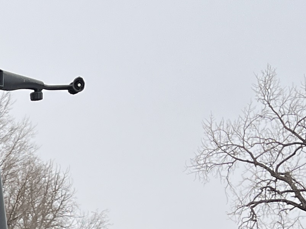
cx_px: -190
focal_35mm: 131
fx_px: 1158
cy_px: 355
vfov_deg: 10.9
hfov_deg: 13.9
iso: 50
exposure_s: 1/1175
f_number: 1.6
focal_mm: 5.1
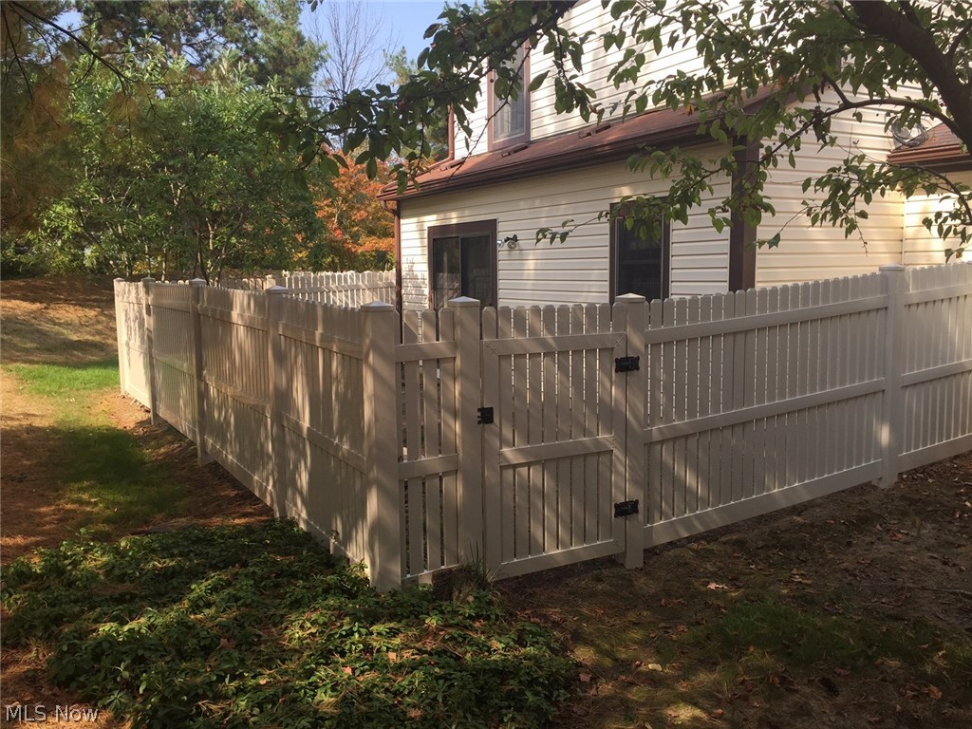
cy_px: 364
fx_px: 814
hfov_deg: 61.7
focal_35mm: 29
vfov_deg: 48.2
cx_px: 486
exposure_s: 1/670
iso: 32
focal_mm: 4.15
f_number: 2.2
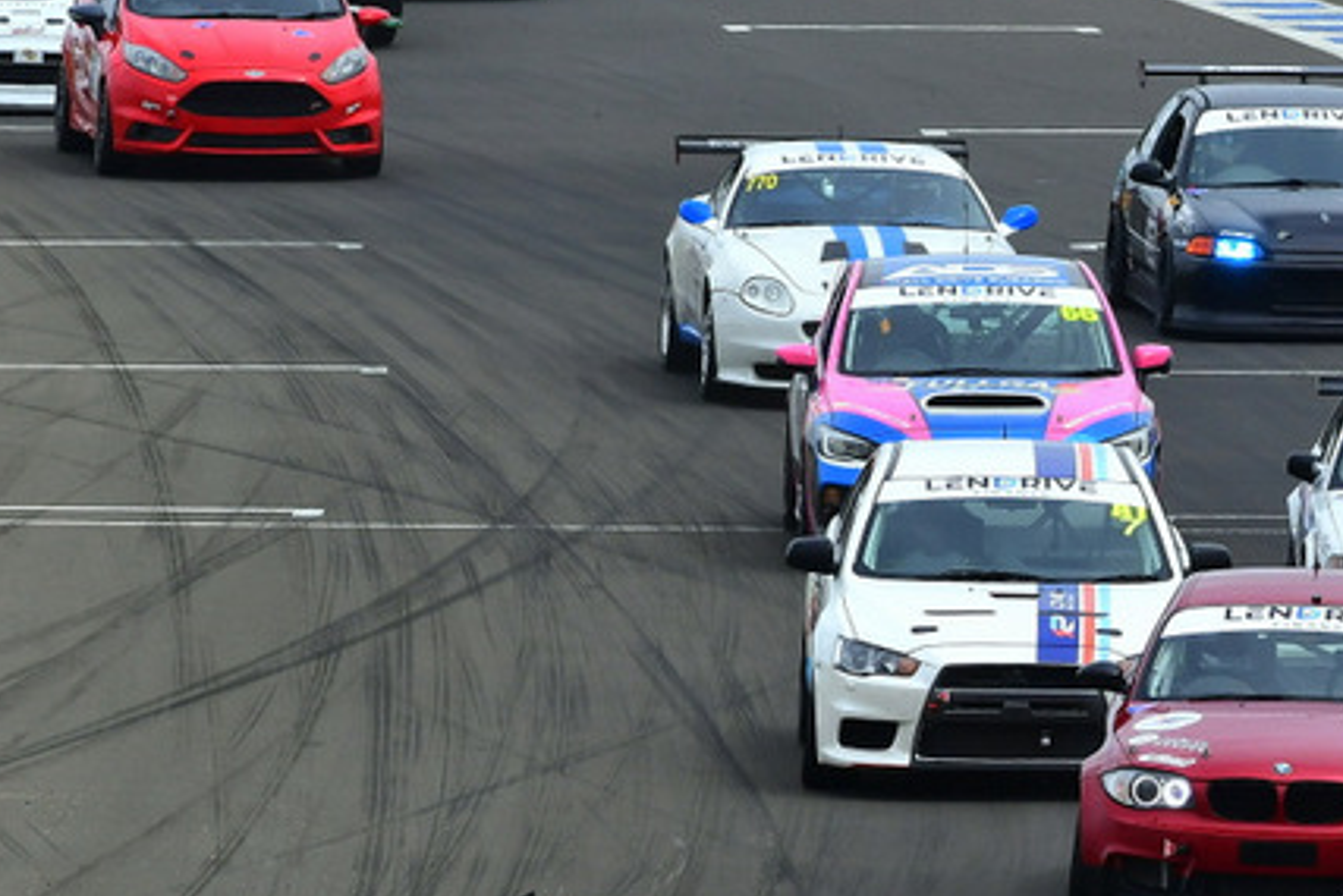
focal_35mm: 647
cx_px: 981
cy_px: 541
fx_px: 24144
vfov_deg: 2.1
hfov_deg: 3.2
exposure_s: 1/640
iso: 400
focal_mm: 230
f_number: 11
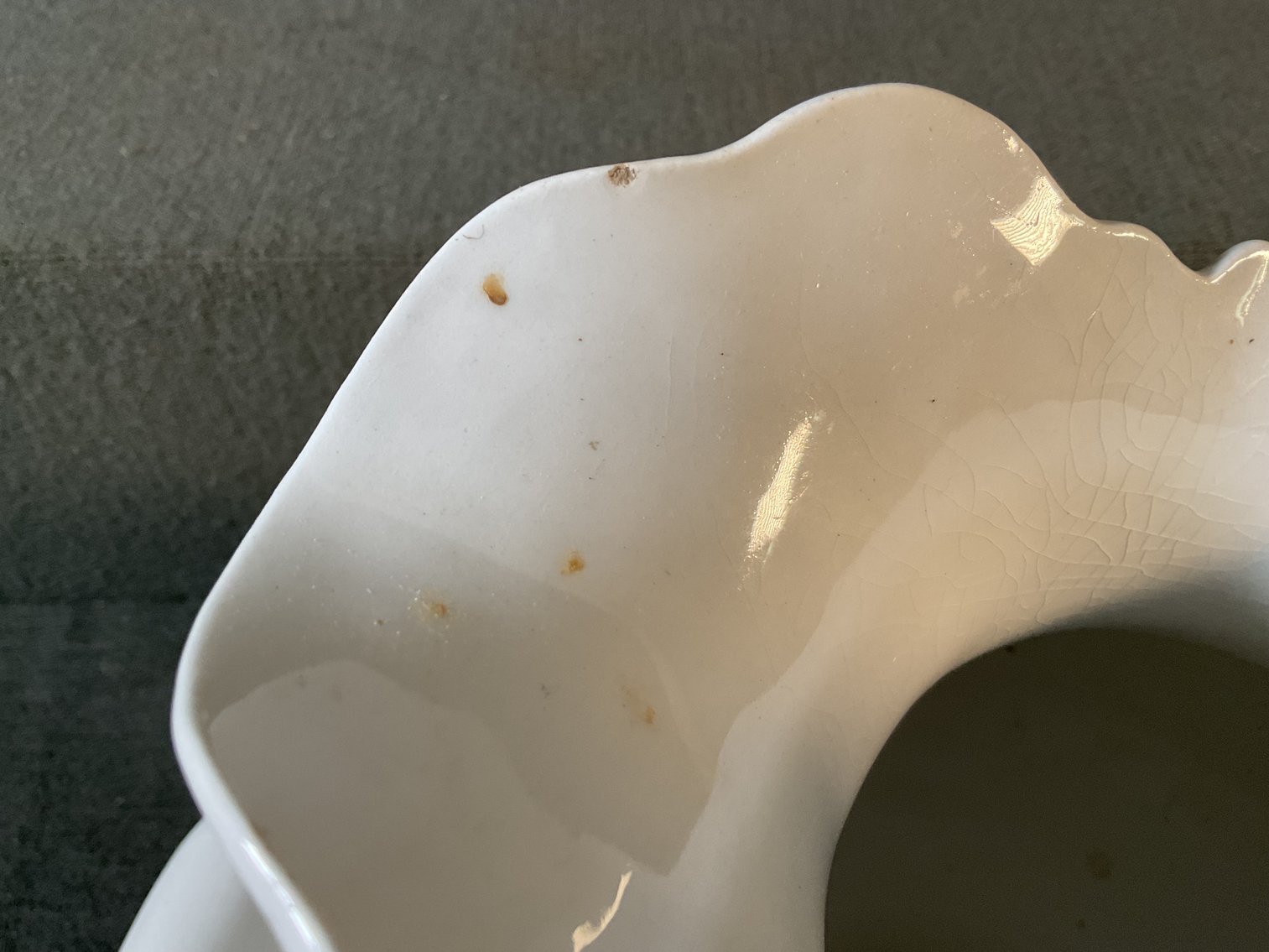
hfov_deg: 61.7
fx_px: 1063
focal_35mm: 29
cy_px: 476
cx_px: 634
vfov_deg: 48.2
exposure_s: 1/60
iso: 80
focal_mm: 3
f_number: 1.8
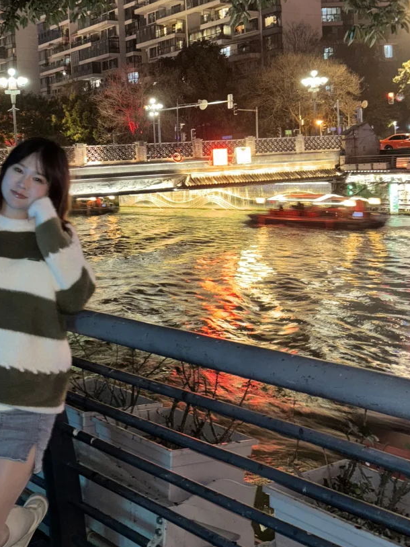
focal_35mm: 46
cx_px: 119
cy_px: 180
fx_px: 727
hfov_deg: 31.1
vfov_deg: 40.7
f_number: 1.6
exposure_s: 1/4
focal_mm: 5.96
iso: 125
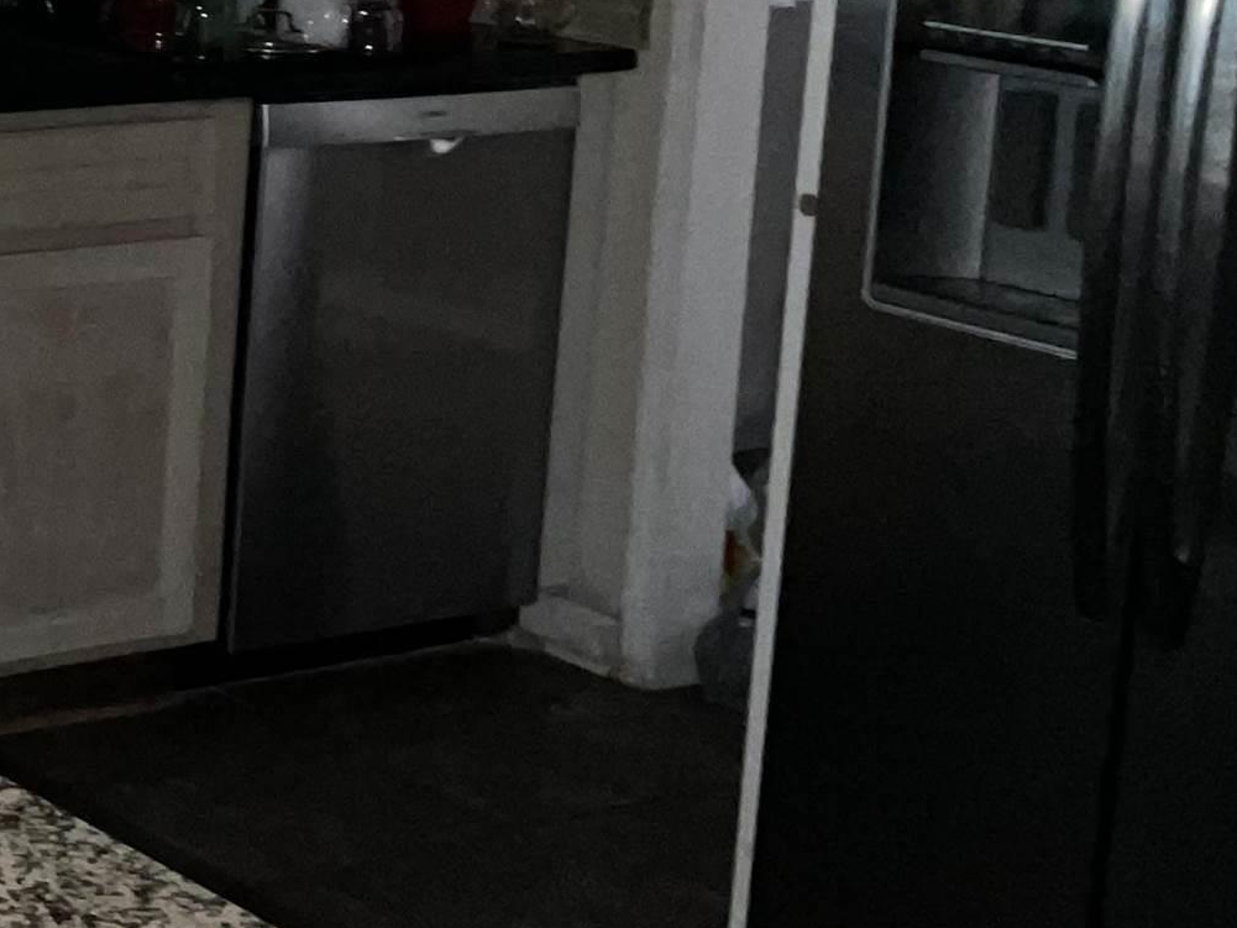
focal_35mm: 89
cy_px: 72
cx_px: -556
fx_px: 3181
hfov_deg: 19.5
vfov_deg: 16.4
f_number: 1.8
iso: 125
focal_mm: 3
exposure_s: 1/21
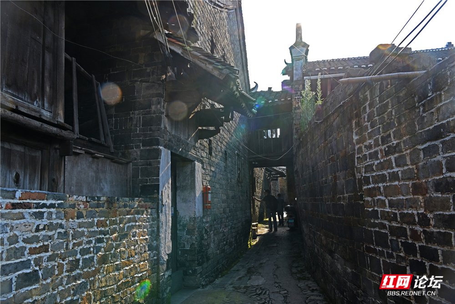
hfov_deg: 73.7
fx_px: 303
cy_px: 152
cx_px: 228
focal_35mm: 24
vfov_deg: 53.1
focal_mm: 24
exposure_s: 1/60
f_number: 11
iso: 100
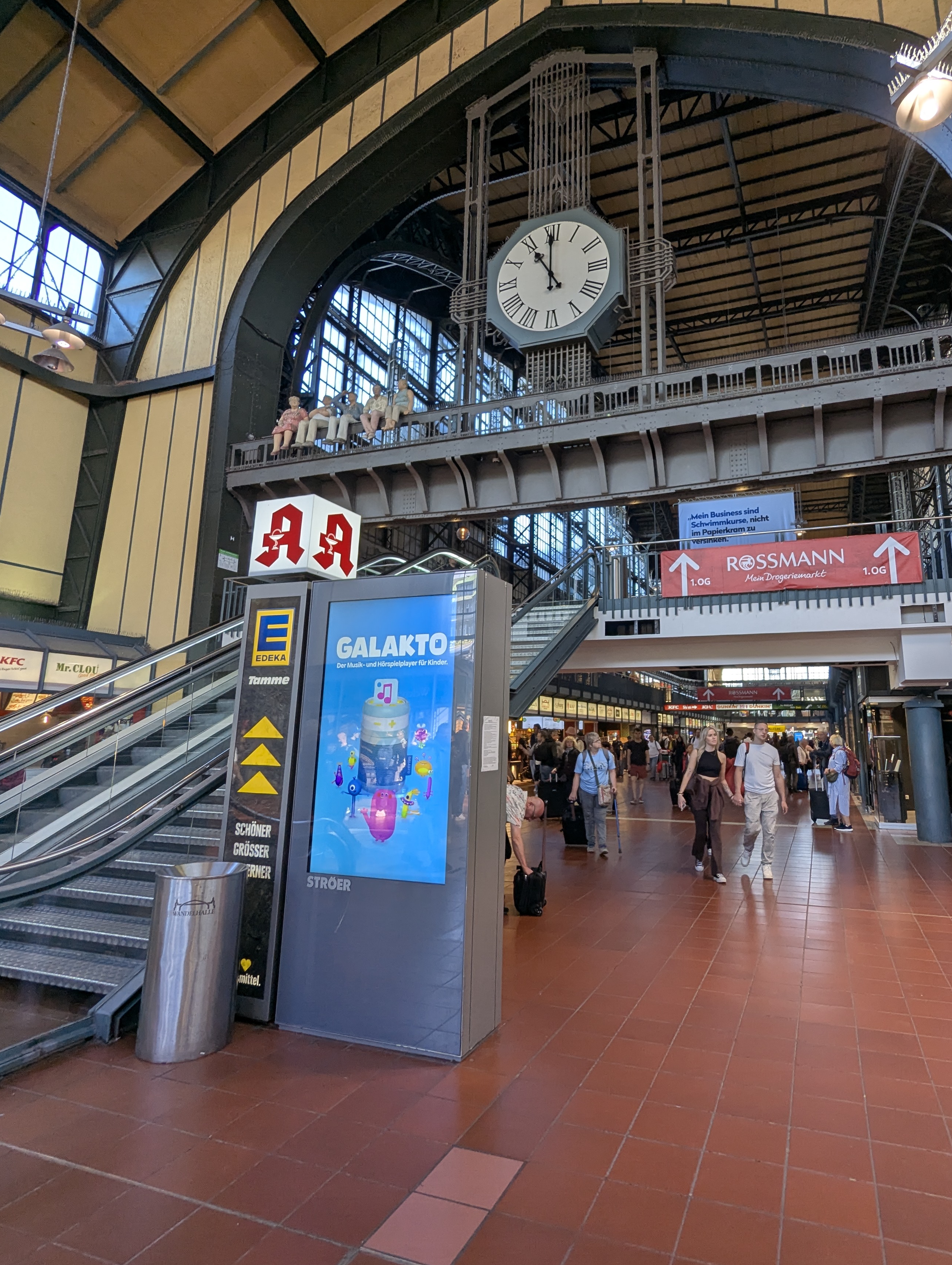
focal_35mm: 19
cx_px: 562
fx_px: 695
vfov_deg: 84.4
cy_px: 586
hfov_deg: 68.3
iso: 86
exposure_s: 1/100
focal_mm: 2.35
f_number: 2.2
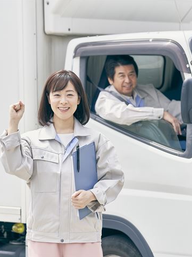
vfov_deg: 11.6
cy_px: 128
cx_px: 102
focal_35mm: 171
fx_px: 1266
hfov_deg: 8.7
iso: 100
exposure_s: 1/500
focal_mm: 118
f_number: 4.5
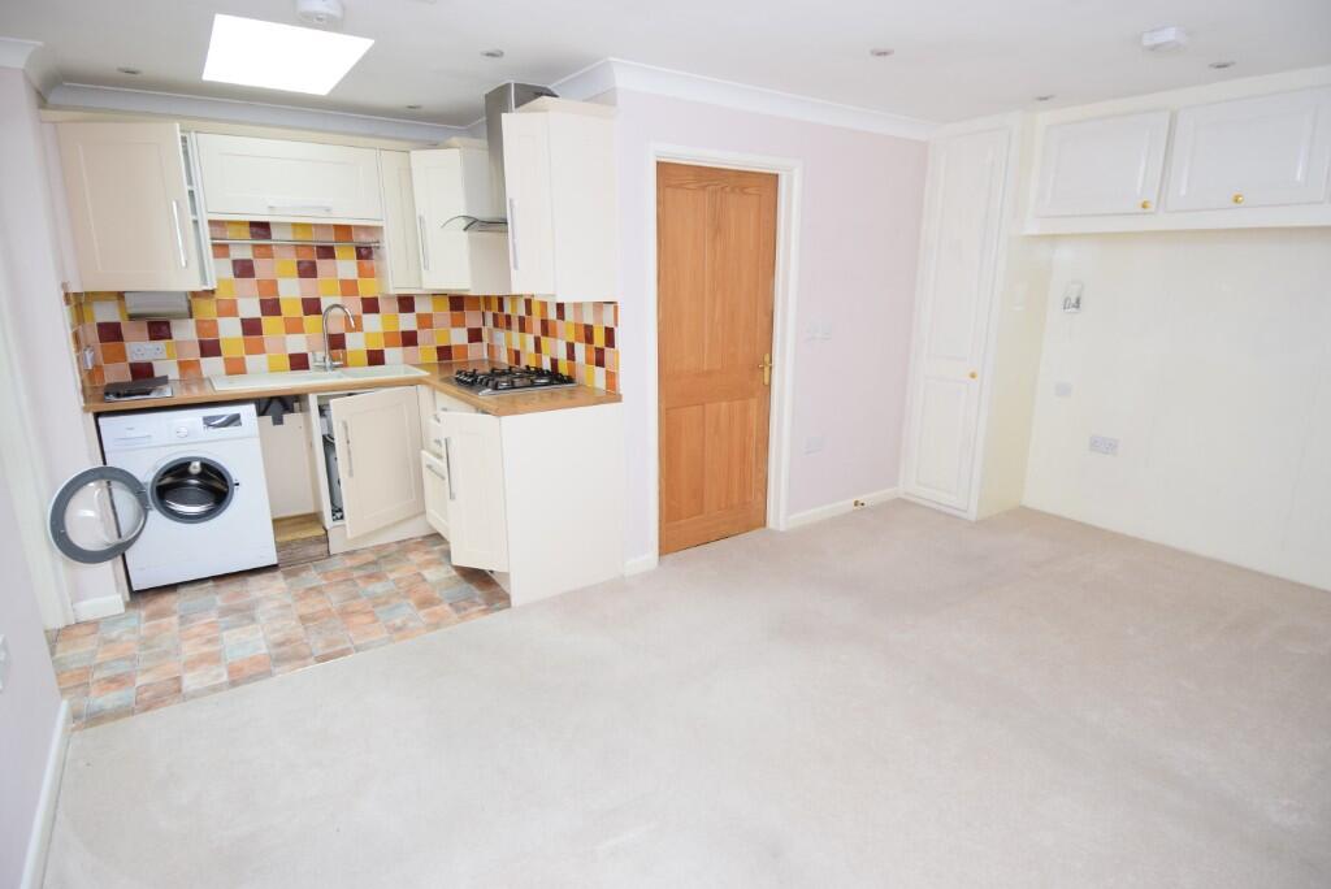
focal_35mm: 18
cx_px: 666
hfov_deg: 90.0
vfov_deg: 67.5
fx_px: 666
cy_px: 444
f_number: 4
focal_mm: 12
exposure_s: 1/60
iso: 500
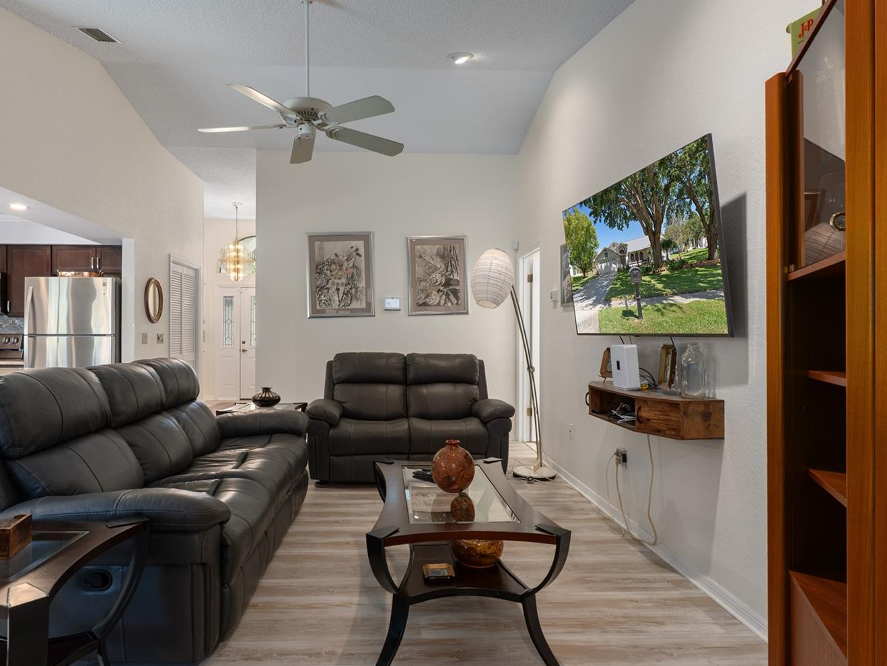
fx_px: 538
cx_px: 408
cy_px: 349
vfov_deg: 63.4
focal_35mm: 21
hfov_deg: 78.8
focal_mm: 12
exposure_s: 1/1.25
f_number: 8
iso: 250
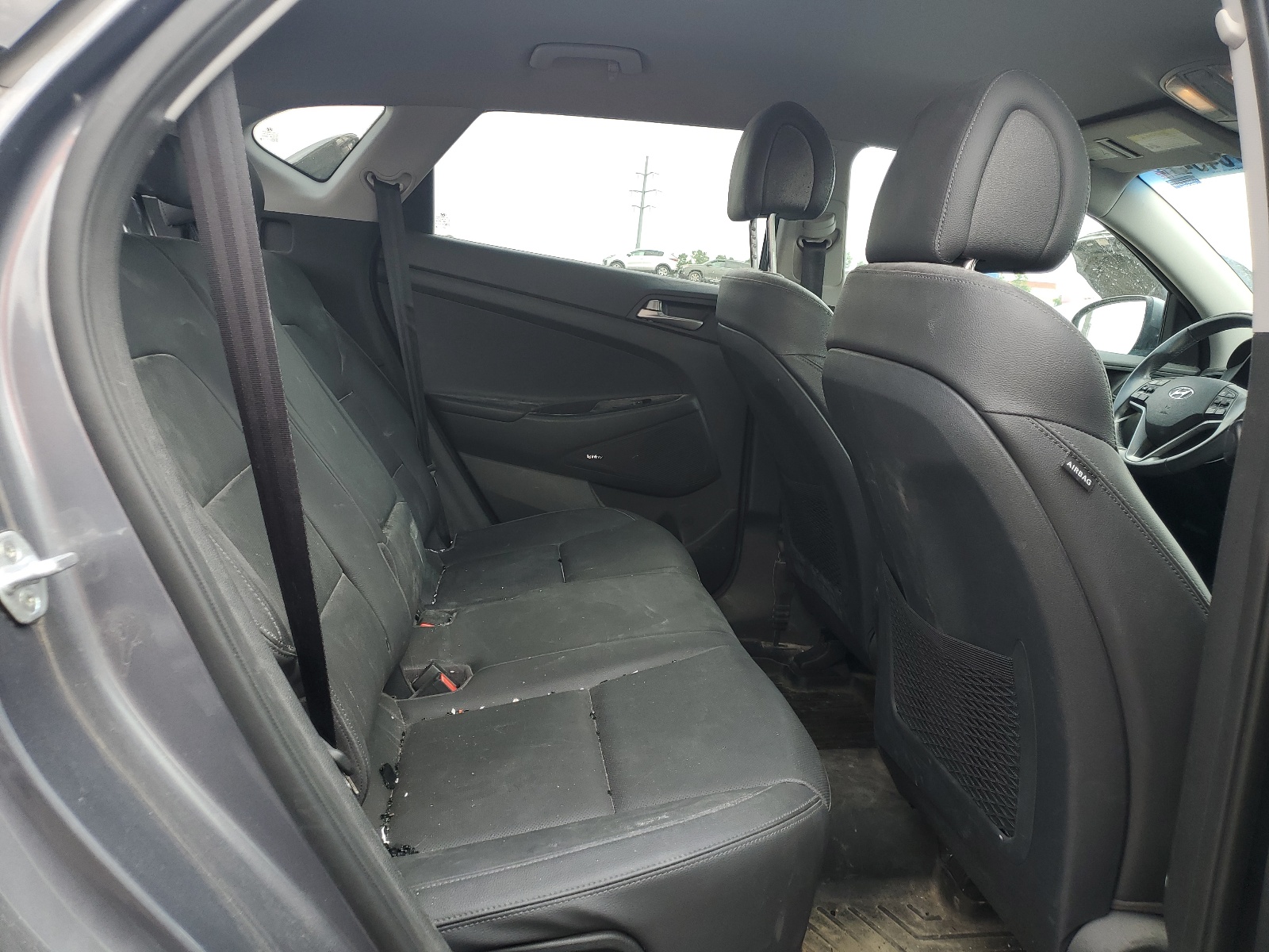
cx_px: 634
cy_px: 476
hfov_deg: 67.3
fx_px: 953
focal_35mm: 26
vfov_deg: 53.1
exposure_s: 1/263
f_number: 1.5
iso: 50
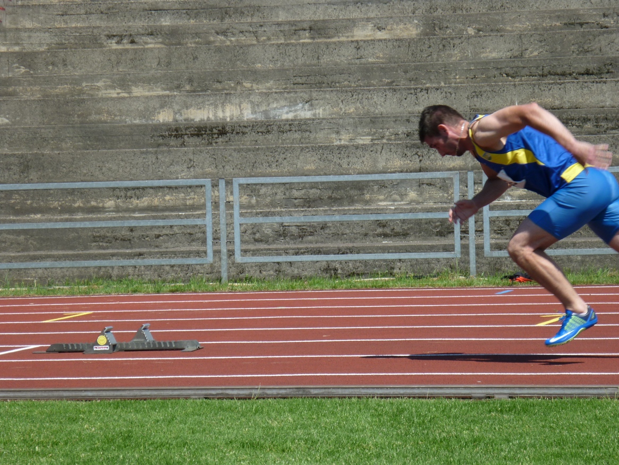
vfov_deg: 11.2
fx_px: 2361
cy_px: 232
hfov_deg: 14.9
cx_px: 310
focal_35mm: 132
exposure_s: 1/320
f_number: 5.9
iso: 80
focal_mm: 22
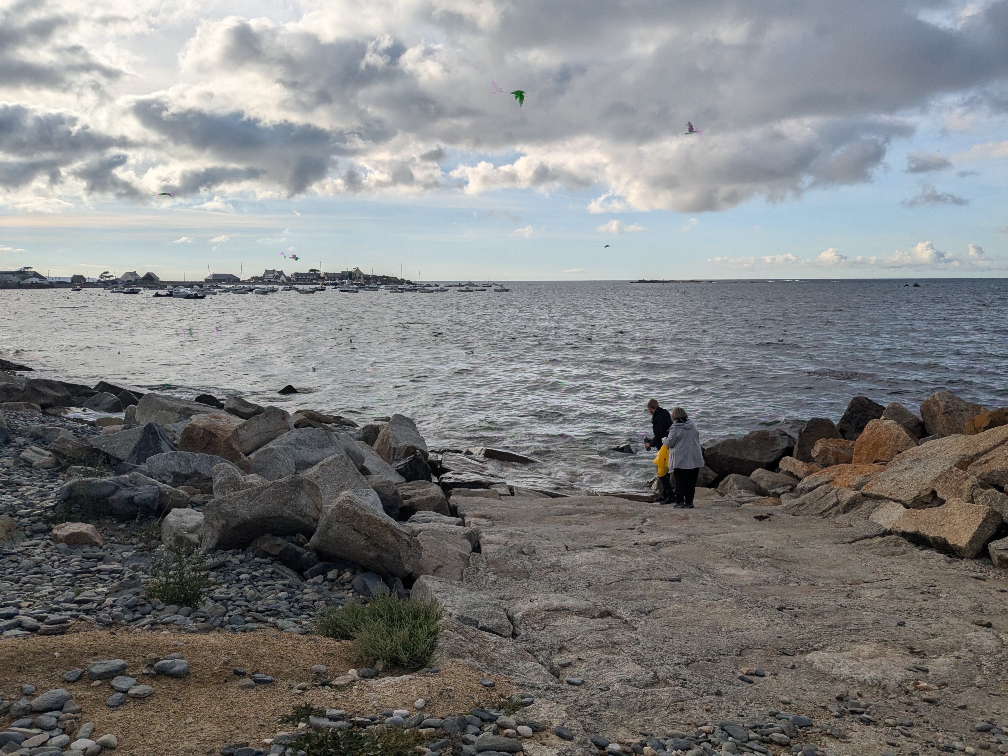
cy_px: 378
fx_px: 786
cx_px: 504
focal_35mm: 27
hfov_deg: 65.3
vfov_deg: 51.4
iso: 59
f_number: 1.73
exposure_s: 1/7812
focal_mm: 4.38
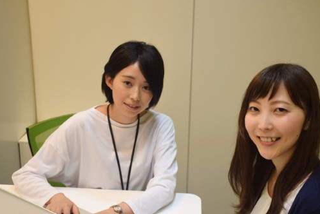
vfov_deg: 23.3
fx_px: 516
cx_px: 184
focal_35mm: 58
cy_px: 135
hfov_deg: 34.4
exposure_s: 1/13
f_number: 4
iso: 100
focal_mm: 30
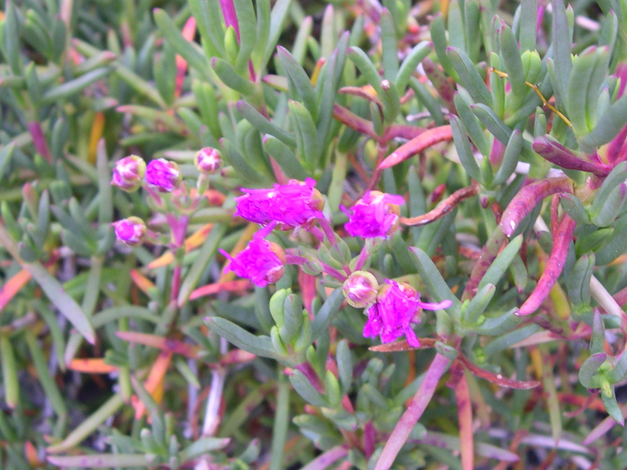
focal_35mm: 38
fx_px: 688
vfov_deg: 37.7
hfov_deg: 49.0
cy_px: 235
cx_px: 314
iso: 100
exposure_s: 1/31
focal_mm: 8
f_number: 2.8
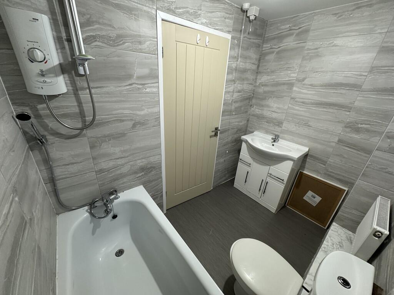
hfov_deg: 102.1
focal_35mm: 14
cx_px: 197
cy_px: 148
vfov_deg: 85.7
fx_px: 159
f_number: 2.2
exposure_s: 1/50
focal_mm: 2.22
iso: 160
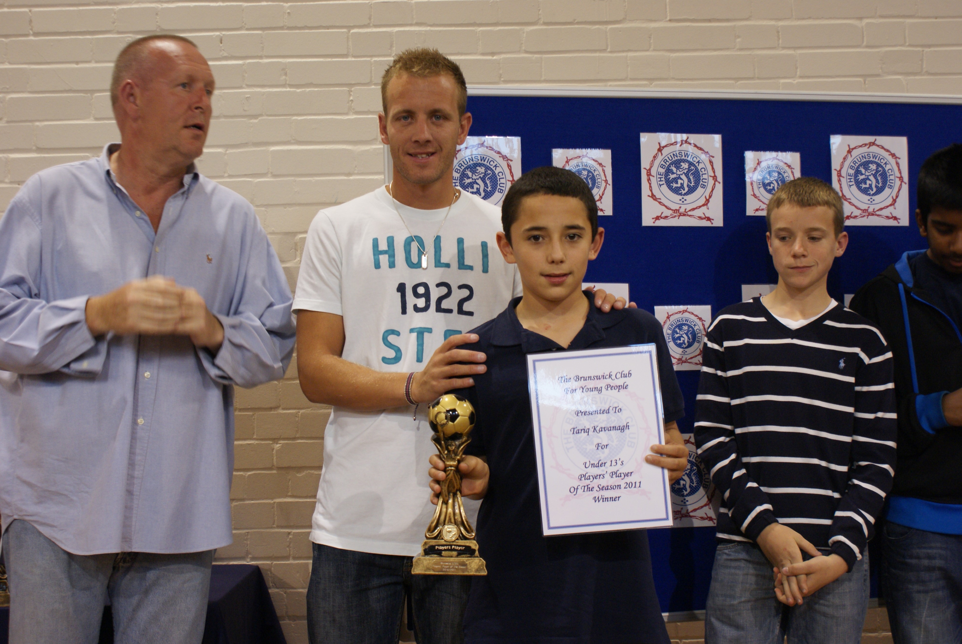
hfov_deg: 37.8
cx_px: 481
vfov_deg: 25.8
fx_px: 1405
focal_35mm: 52
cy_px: 322
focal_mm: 35
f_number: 5.6
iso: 400
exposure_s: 1/60
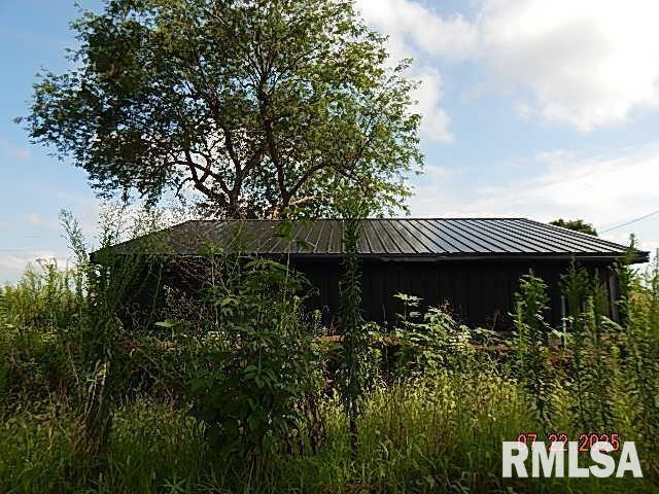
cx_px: 330
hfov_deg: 76.4
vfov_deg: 61.1
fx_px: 419
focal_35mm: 22
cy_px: 247
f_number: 3
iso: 125
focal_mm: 4
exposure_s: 1/1000
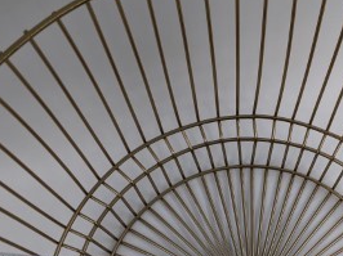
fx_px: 643
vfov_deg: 22.2
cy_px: 210
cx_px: 248
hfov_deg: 29.5
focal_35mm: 65
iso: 78
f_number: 1.8
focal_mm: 4.44
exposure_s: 1/489
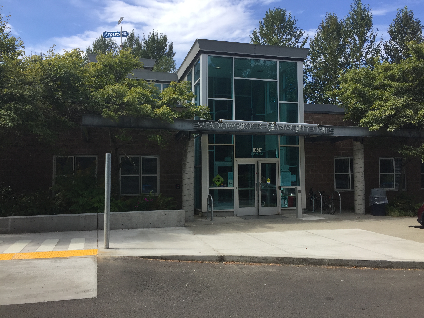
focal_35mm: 29
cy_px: 159
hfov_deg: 61.7
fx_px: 355
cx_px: 212
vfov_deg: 48.2
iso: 32
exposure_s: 1/1199
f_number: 2.2
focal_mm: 4.15
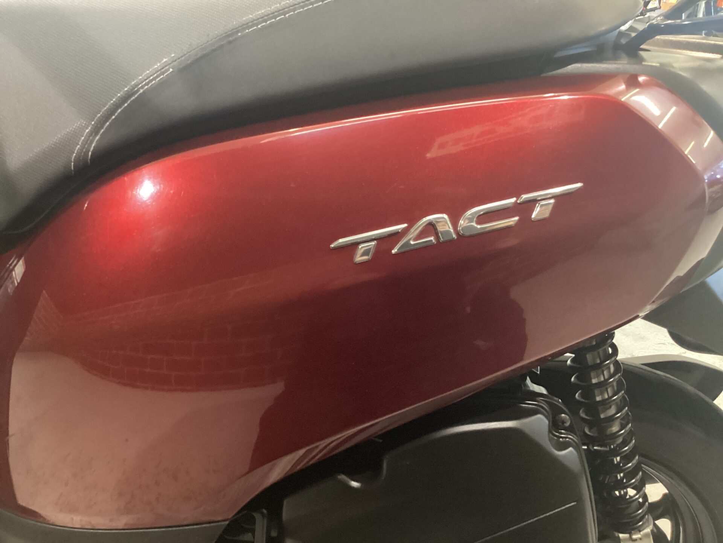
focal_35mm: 31
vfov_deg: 45.4
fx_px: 647
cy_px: 272
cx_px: 362
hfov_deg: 58.4
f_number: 2.4
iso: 400
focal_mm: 3.3
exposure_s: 1/50
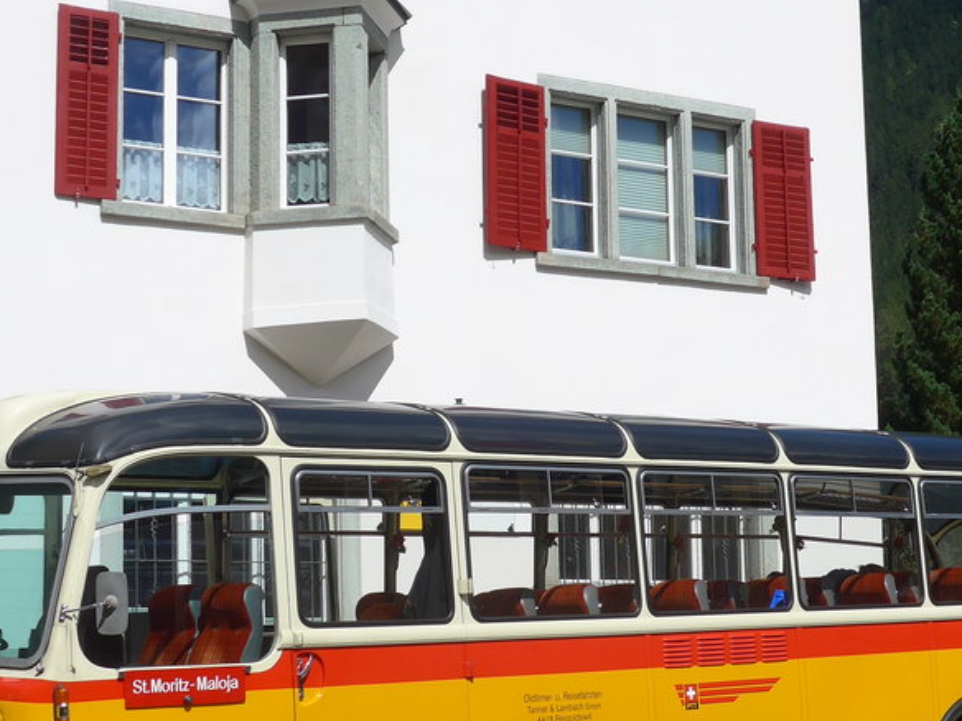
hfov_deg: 26.3
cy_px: 486
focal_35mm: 74
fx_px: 2057
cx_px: 563
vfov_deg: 19.8
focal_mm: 7.5
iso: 80
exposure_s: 1/2000
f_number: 3.5
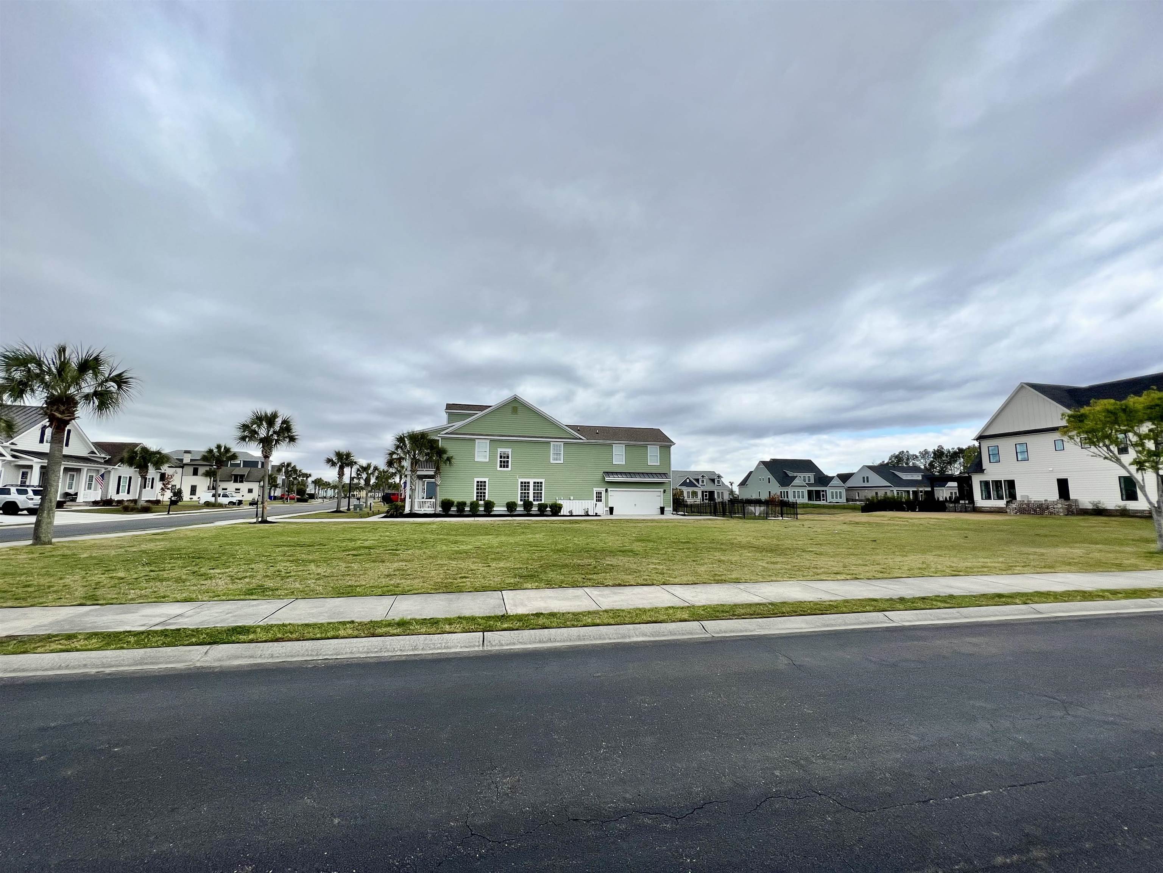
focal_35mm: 13
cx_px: 582
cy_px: 436
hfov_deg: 106.2
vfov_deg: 89.9
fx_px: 437
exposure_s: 1/1206
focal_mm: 1.57
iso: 32
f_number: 1.8
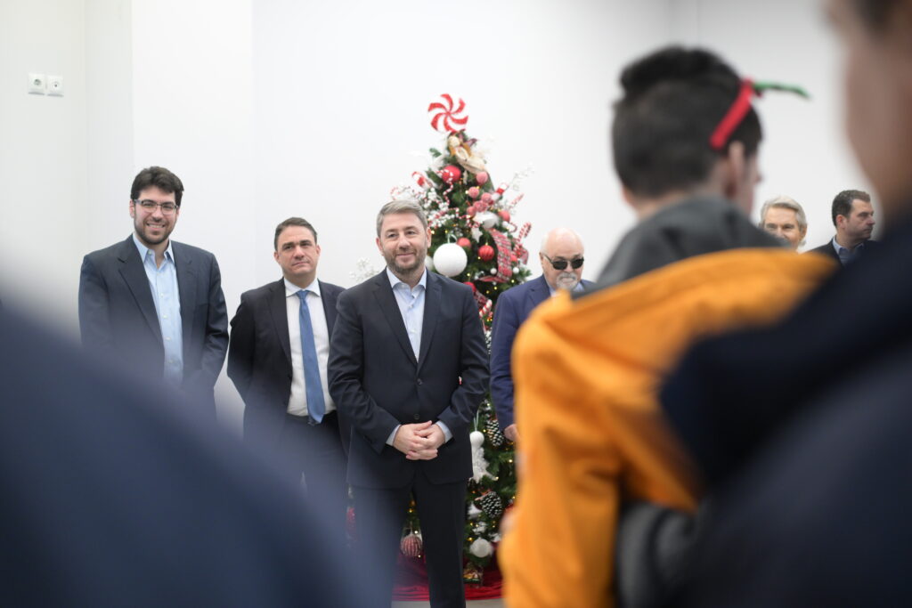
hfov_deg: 39.6
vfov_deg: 27.0
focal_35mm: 50
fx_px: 1267
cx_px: 456
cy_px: 304
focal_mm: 50
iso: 1600
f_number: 2.5
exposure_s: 1/1000
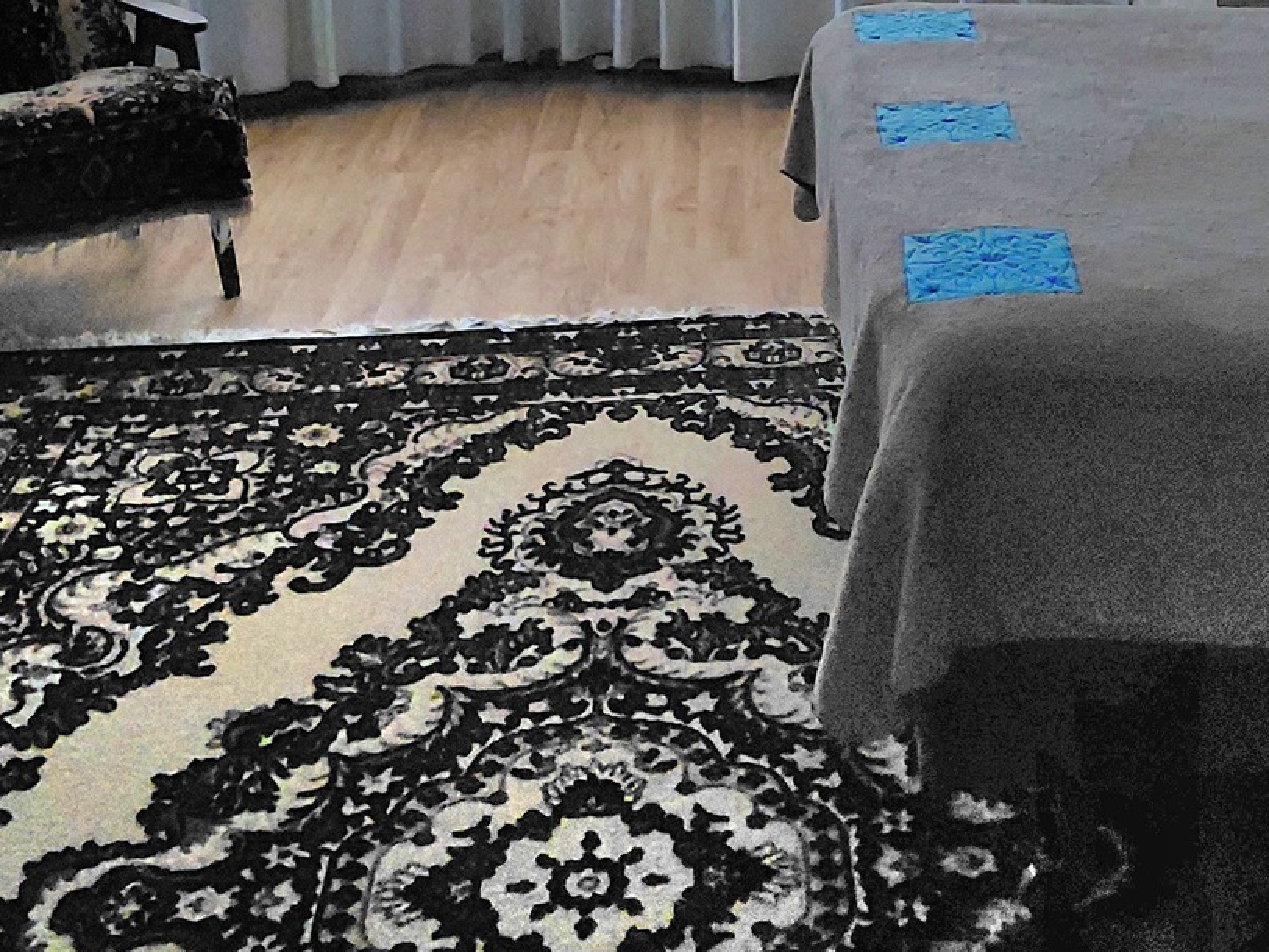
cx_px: 890
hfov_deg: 30.4
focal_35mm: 63
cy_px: -223
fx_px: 2310
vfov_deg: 21.4
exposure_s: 1/24
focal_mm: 4.69
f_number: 1.8
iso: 400
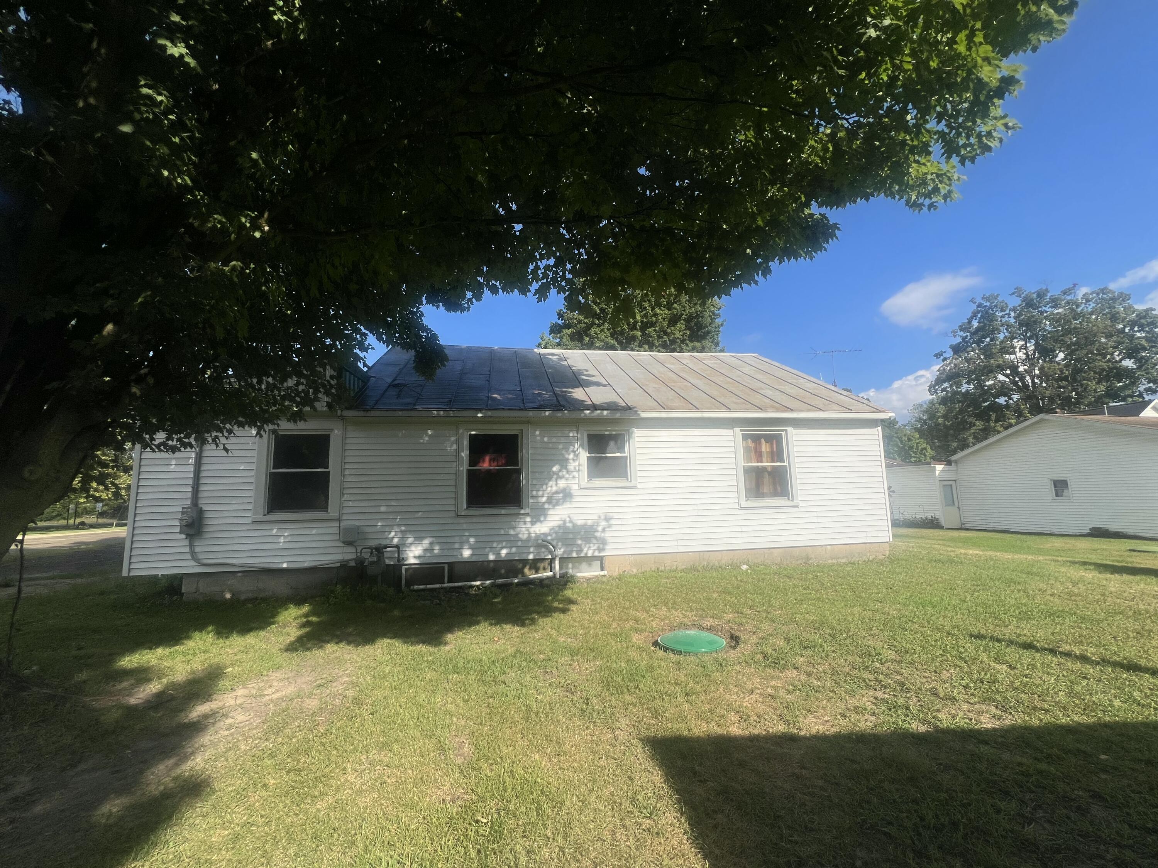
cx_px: 579
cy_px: 434
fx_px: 435
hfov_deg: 106.2
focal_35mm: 13
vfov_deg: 89.9
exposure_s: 1/2538
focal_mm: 1.57
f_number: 1.8
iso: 32
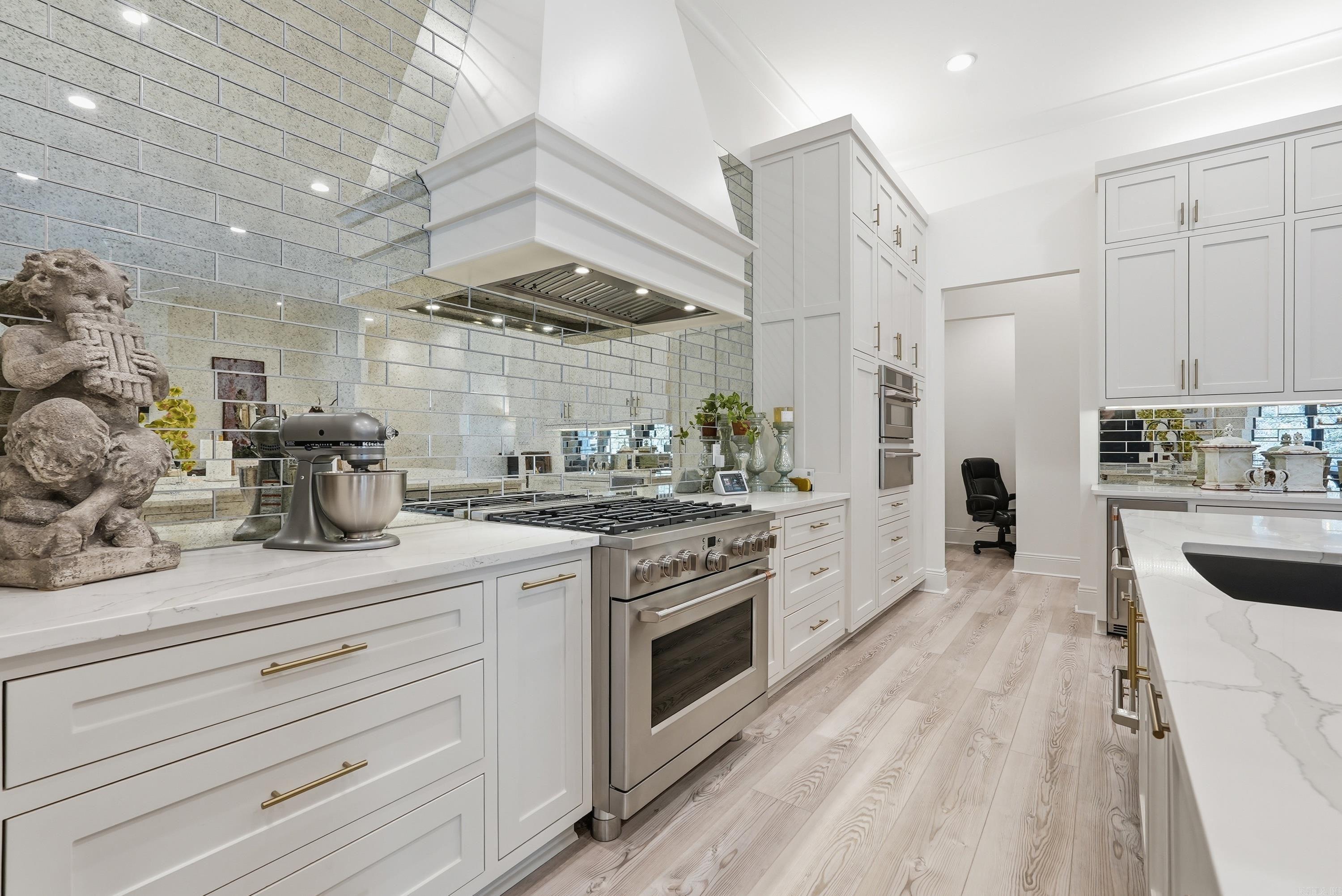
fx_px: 597
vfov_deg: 73.8
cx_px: 671
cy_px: 448
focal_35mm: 16
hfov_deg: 96.7
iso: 250
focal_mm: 16
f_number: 9
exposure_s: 1/25
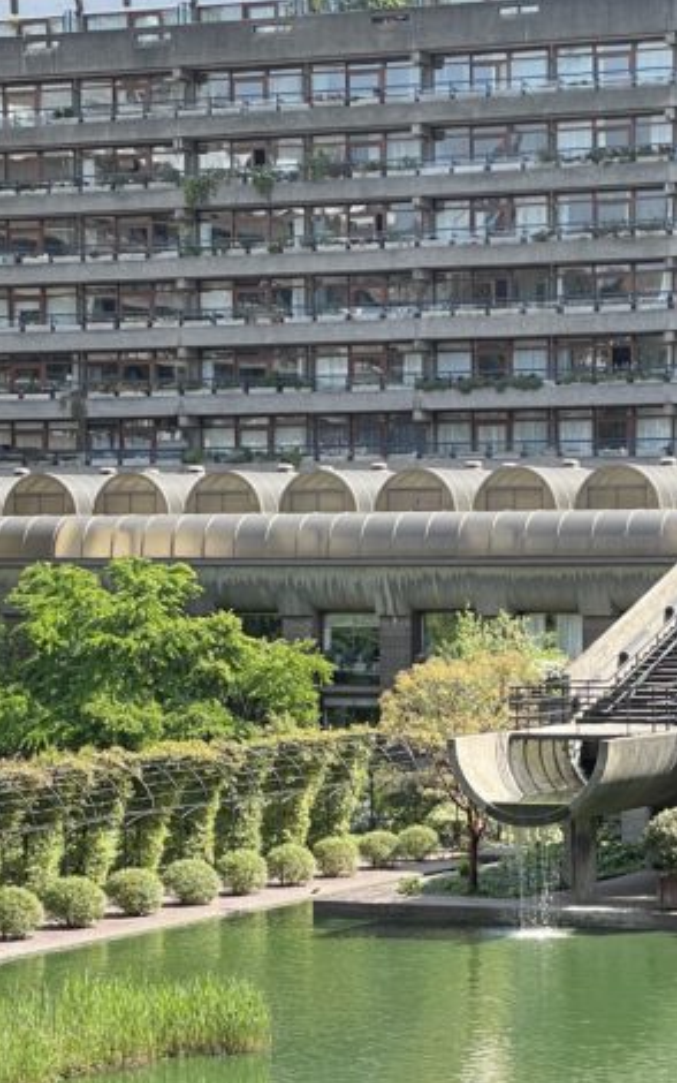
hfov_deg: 10.9
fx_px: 3540
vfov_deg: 17.2
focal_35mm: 120
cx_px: 461
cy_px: 917
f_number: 2
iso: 25
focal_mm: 6
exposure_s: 1/259
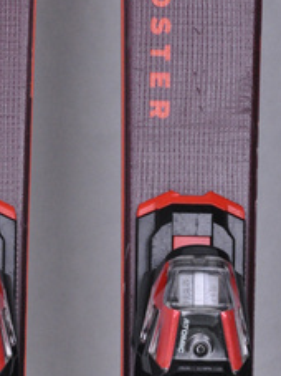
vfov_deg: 6.6
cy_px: 104
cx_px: 75
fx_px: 3250
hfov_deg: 4.9
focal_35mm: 300
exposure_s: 1/125
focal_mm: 105
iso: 3200
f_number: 9.5
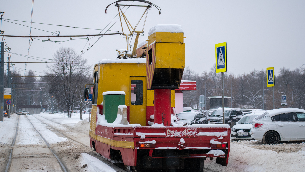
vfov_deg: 10.6
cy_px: 88
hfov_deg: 18.8
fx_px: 922
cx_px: 153
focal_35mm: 114
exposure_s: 1/250
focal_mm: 72
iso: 360
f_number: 4.8
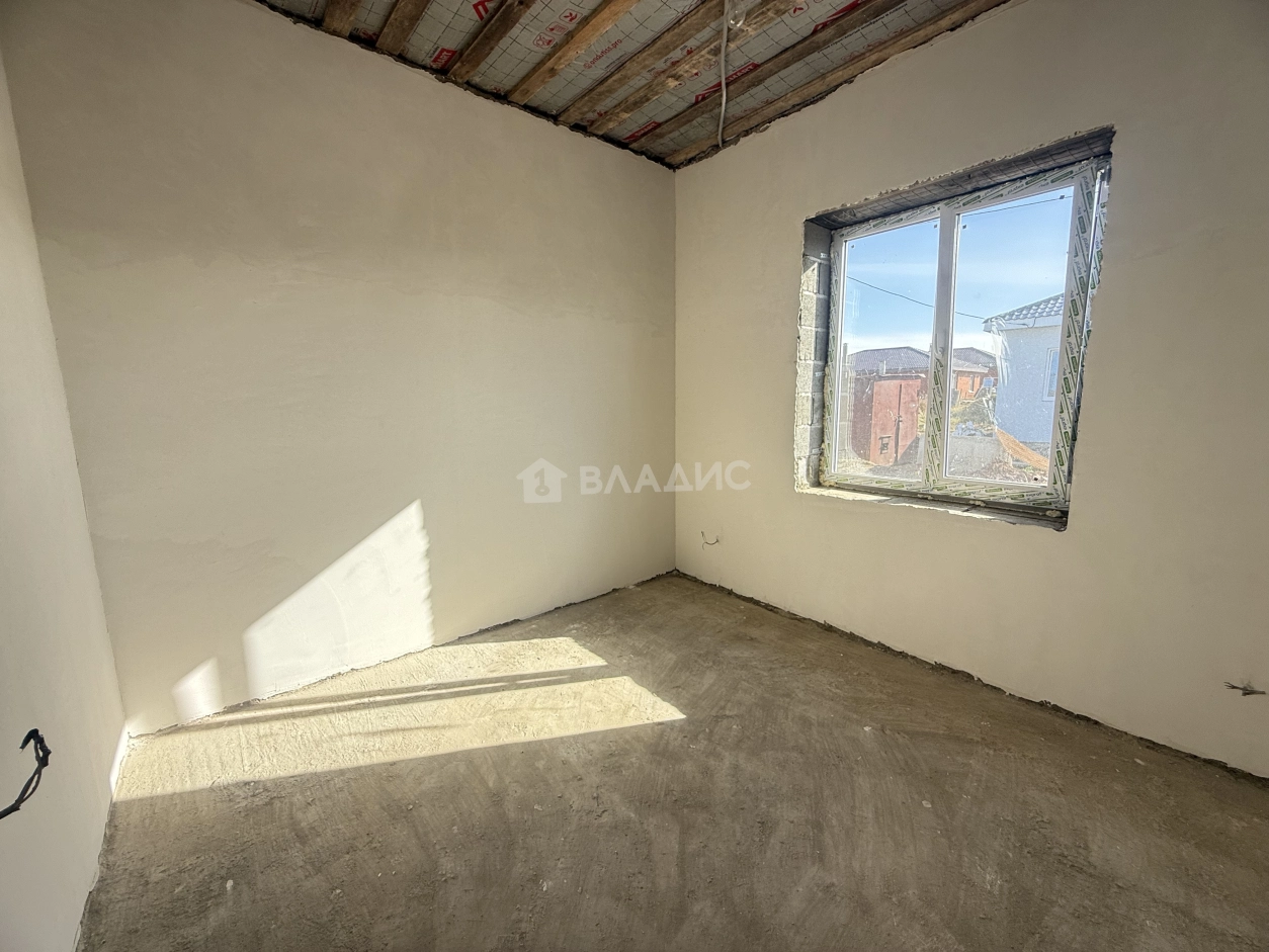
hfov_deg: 102.1
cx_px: 634
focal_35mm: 14
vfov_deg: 85.7
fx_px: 513
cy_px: 476
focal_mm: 2.22
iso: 64
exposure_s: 1/197
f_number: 2.2
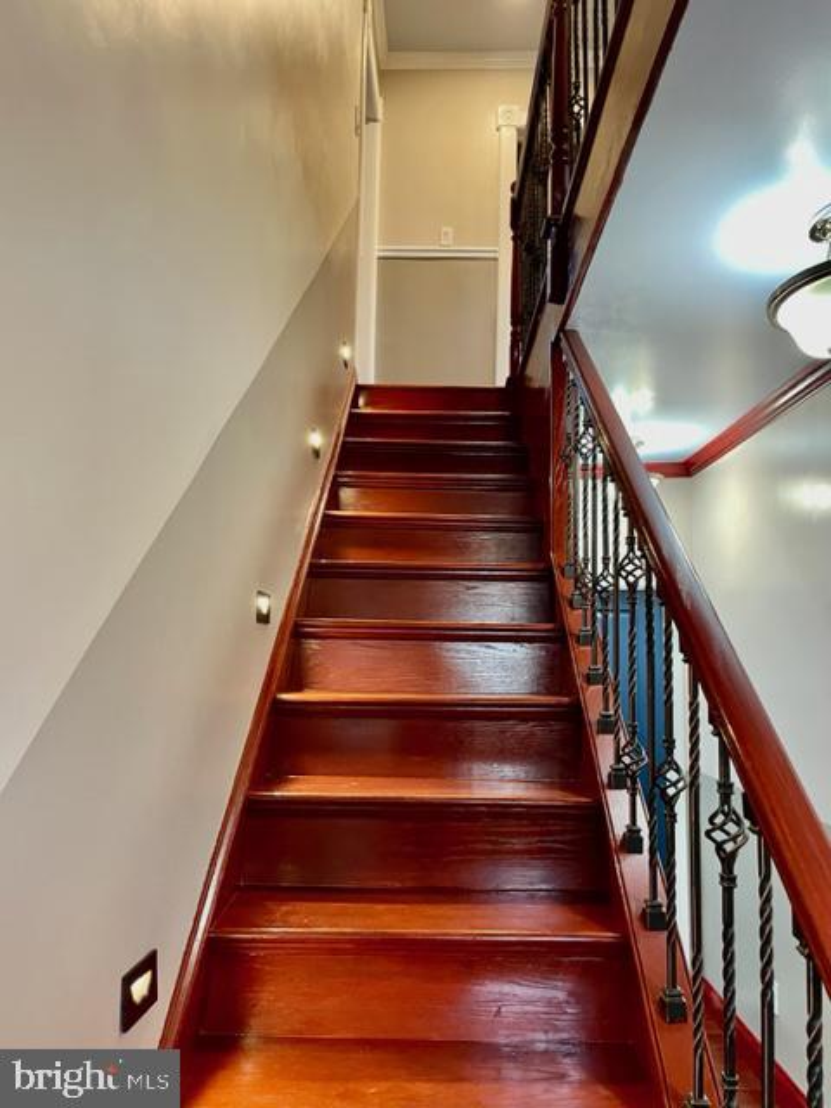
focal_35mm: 26
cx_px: 416
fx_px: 832
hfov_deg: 53.1
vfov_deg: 67.3
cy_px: 554
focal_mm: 4.2
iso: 250
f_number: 1.6
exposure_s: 1/60
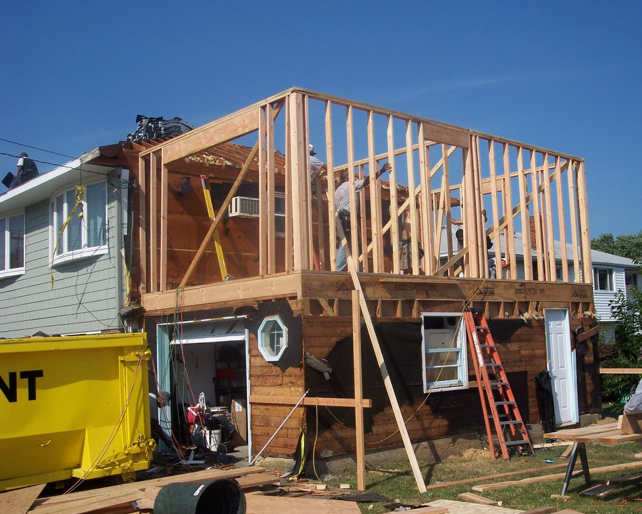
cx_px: 345
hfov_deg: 43.8
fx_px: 798
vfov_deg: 35.7
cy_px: 257
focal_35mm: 42
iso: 100
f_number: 5.6
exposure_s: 1/750
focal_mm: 8
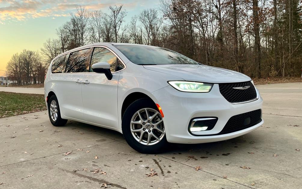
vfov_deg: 44.5
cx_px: 149
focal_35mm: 28
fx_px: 230
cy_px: 87
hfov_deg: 66.5
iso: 64
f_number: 1.6
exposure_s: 1/99
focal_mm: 5.1
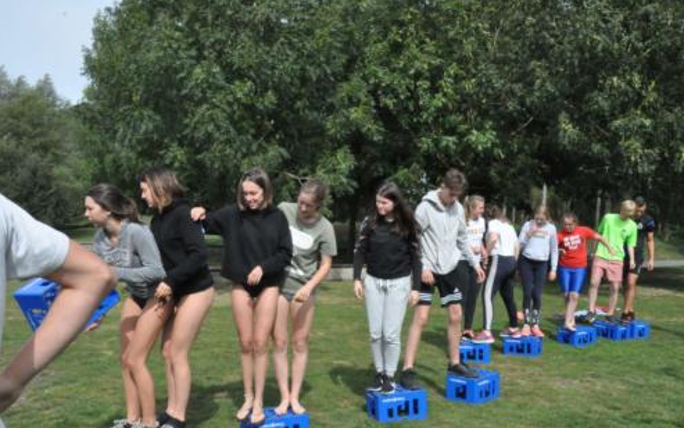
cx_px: 345
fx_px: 606
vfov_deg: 38.8
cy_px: 228
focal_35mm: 33
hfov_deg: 58.9
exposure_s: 1/500
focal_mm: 21
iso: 3200
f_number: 22
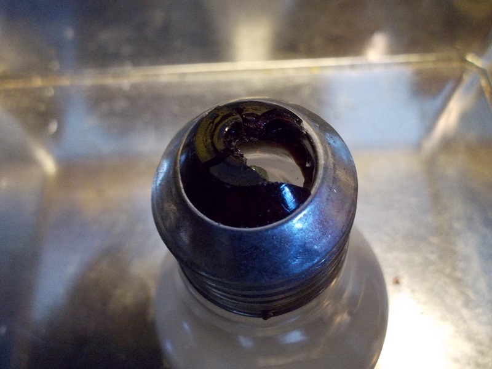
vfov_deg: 48.2
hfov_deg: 61.7
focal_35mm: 29
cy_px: 184
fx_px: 412
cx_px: 246
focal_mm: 4.1
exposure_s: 1/25
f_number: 3.3
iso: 400
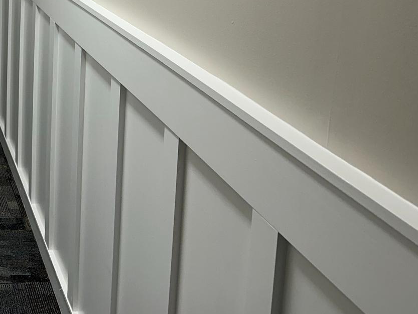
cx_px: -33
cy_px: 10
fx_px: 713
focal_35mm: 59
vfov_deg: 23.9
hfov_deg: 29.7
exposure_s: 1/120
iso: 100
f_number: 1.78
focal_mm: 6.86
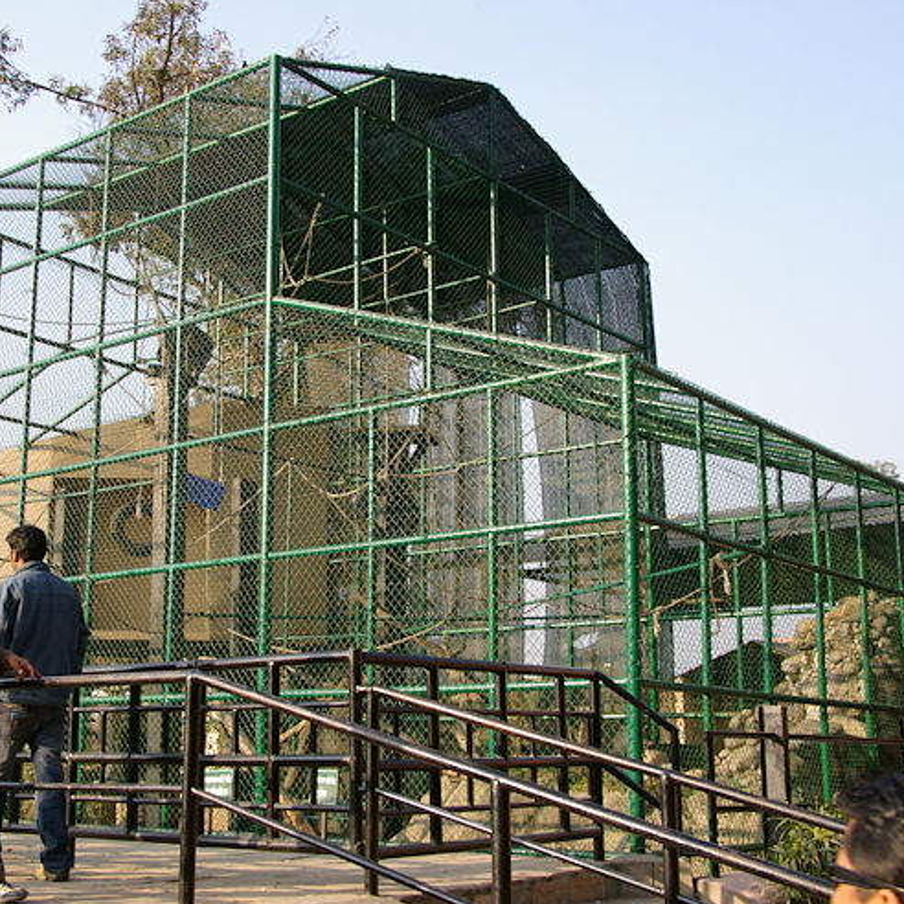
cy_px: 458
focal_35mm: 49
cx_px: 353
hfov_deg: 34.8
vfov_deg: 34.9
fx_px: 1437
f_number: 8
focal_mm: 25
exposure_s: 1/160
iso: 200
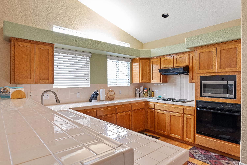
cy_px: 82
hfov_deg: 84.0
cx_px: 124
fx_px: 137
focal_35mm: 20
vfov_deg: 61.9
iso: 800
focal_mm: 20
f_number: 9
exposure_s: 1/4
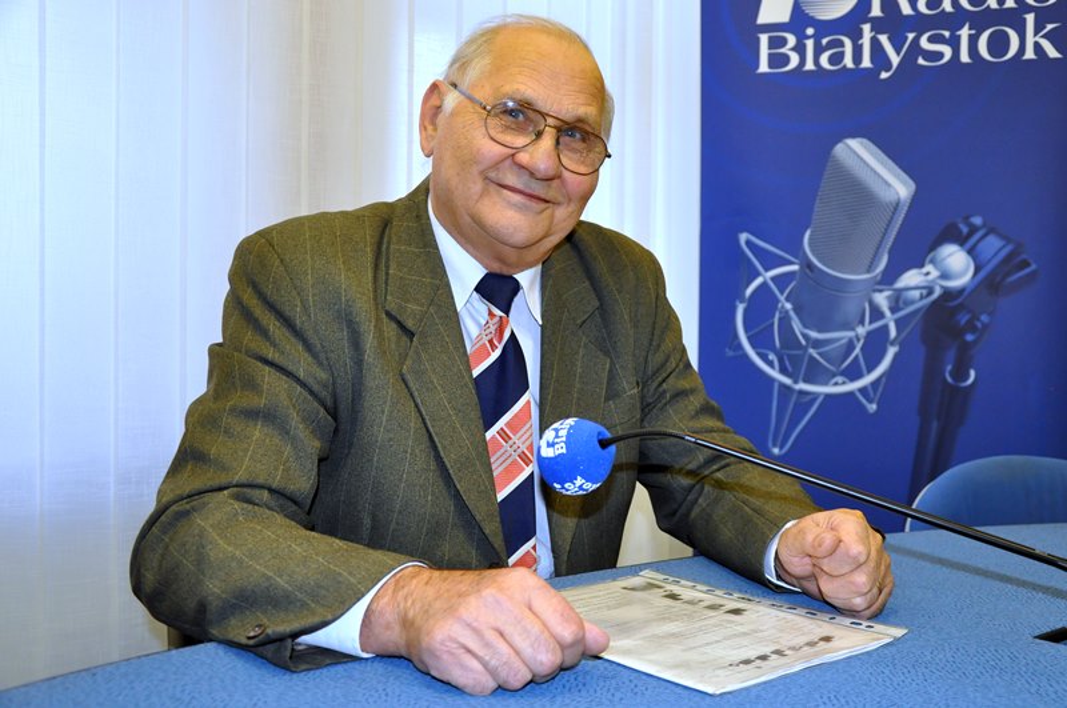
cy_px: 354
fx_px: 1065
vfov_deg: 36.8
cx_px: 534
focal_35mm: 36
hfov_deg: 53.2
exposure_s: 1/60
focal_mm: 24
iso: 800
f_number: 3.8
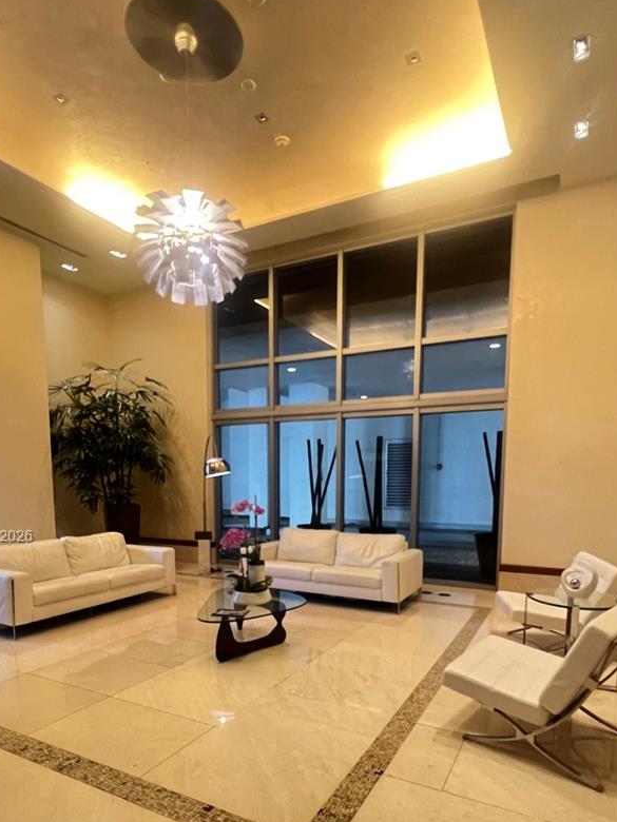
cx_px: 312
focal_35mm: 20
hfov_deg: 66.0
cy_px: 537
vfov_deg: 79.5
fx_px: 475
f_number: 1.8
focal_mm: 1.57
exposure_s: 1/60
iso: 500
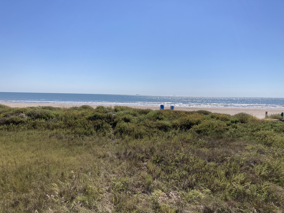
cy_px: 106
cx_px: 142
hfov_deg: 63.4
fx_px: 230
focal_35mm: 28
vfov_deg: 49.7
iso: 25
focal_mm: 3.99
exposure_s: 1/4808
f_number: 1.8
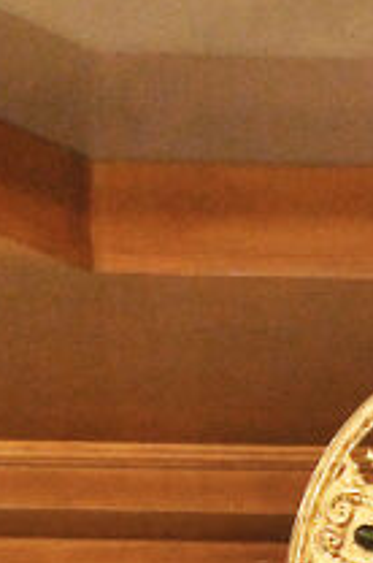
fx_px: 4054
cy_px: 1575
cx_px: 570
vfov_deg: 7.2
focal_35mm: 260
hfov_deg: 5.2
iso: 3200
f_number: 5.6
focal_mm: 30
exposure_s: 1/400
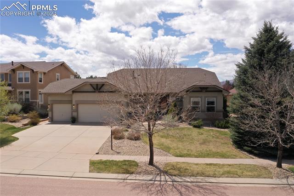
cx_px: 147
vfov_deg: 46.4
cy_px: 98
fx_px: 229
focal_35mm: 28
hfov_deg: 65.5
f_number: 11
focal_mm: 10.26
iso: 100
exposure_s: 1/30
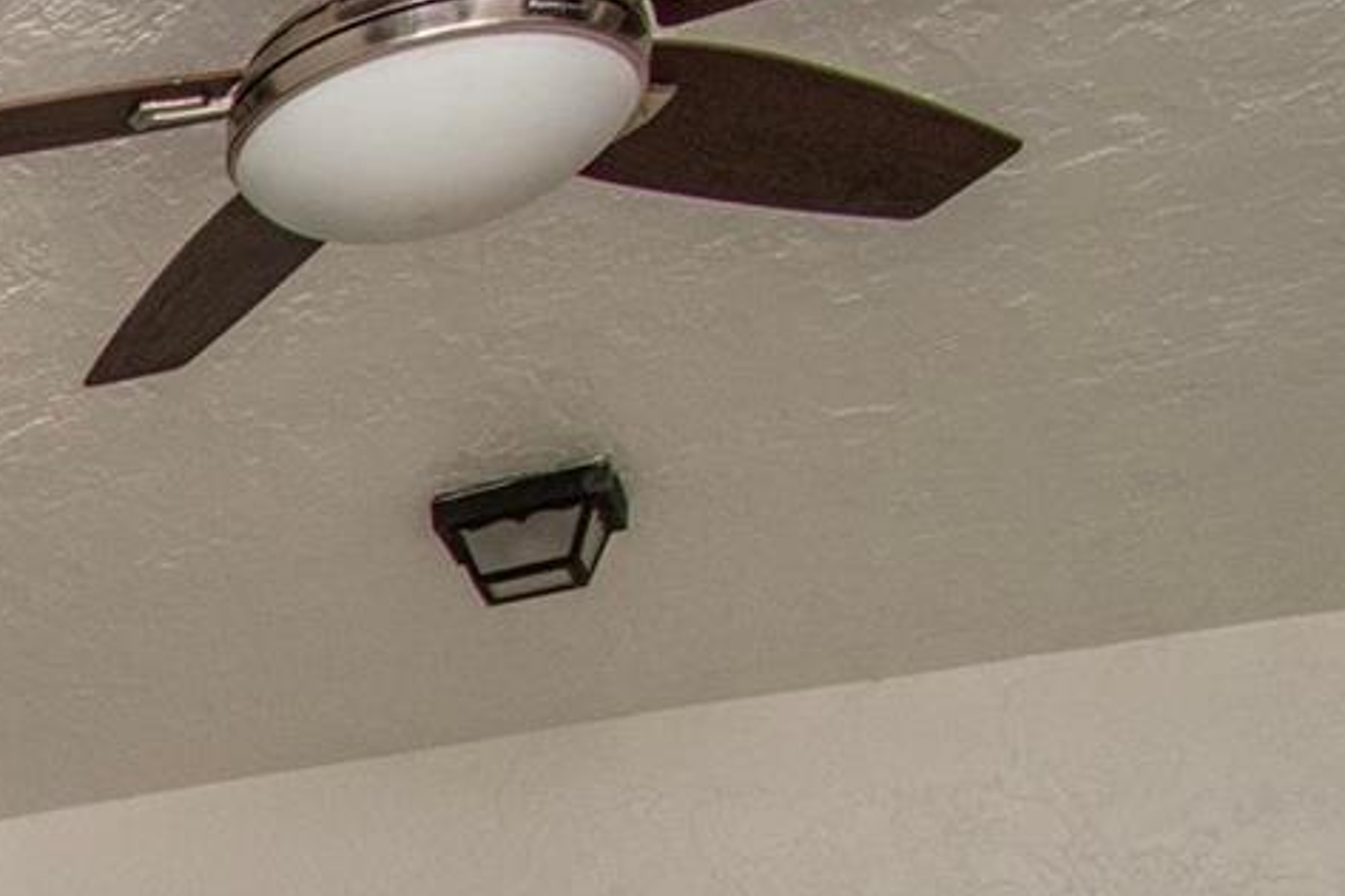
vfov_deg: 17.5
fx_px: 2427
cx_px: -1226
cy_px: 1546
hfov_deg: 19.9
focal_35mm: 65
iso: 800
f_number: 6.3
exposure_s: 1/200
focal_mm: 10
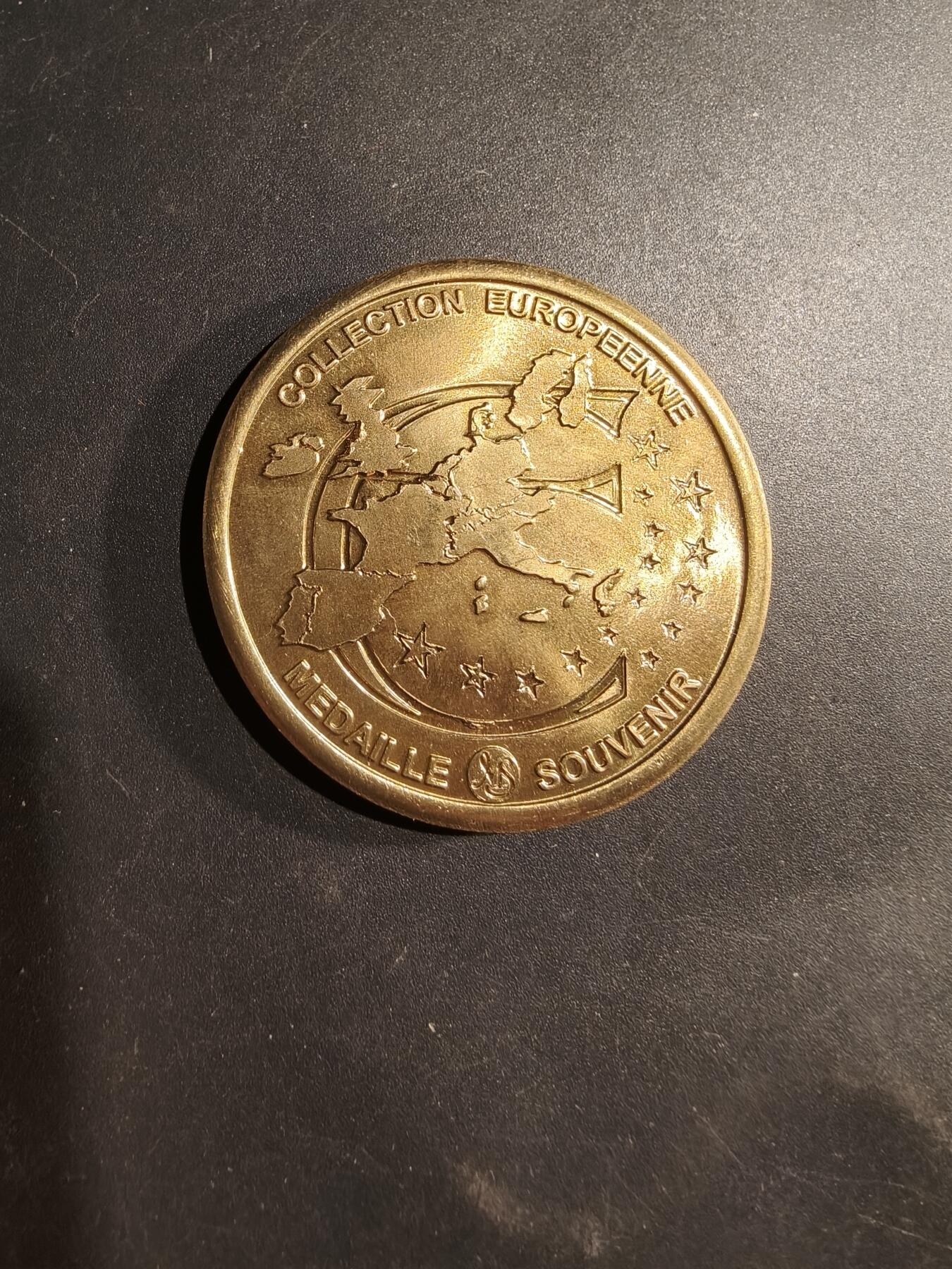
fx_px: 843
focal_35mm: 23
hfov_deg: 58.9
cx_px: 476
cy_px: 634
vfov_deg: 73.9
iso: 160
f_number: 2
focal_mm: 2.32
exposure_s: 1/100
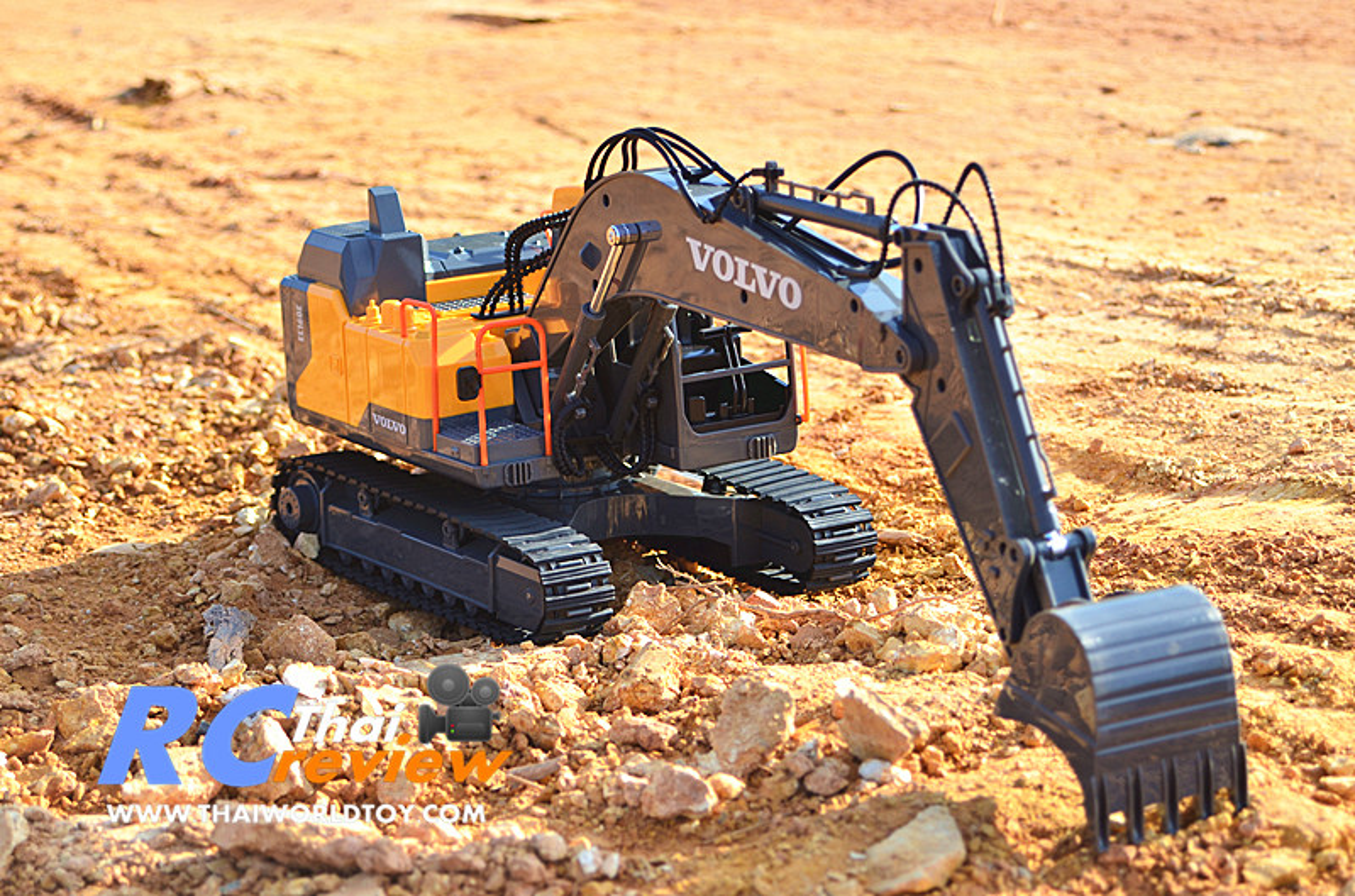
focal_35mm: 105
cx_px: 678
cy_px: 448
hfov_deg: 19.5
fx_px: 3942
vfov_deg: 13.0
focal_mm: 70
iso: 100
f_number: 5.6
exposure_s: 1/250
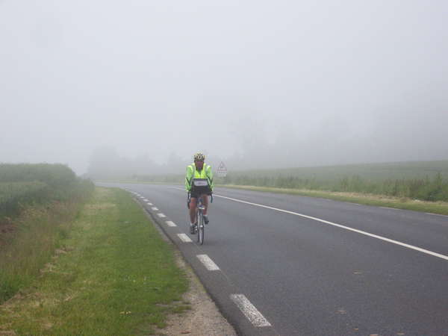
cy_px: 168
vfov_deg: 13.8
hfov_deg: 18.4
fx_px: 1385
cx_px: 224
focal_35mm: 107
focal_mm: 17.4
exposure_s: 1/200
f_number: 4.8
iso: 160
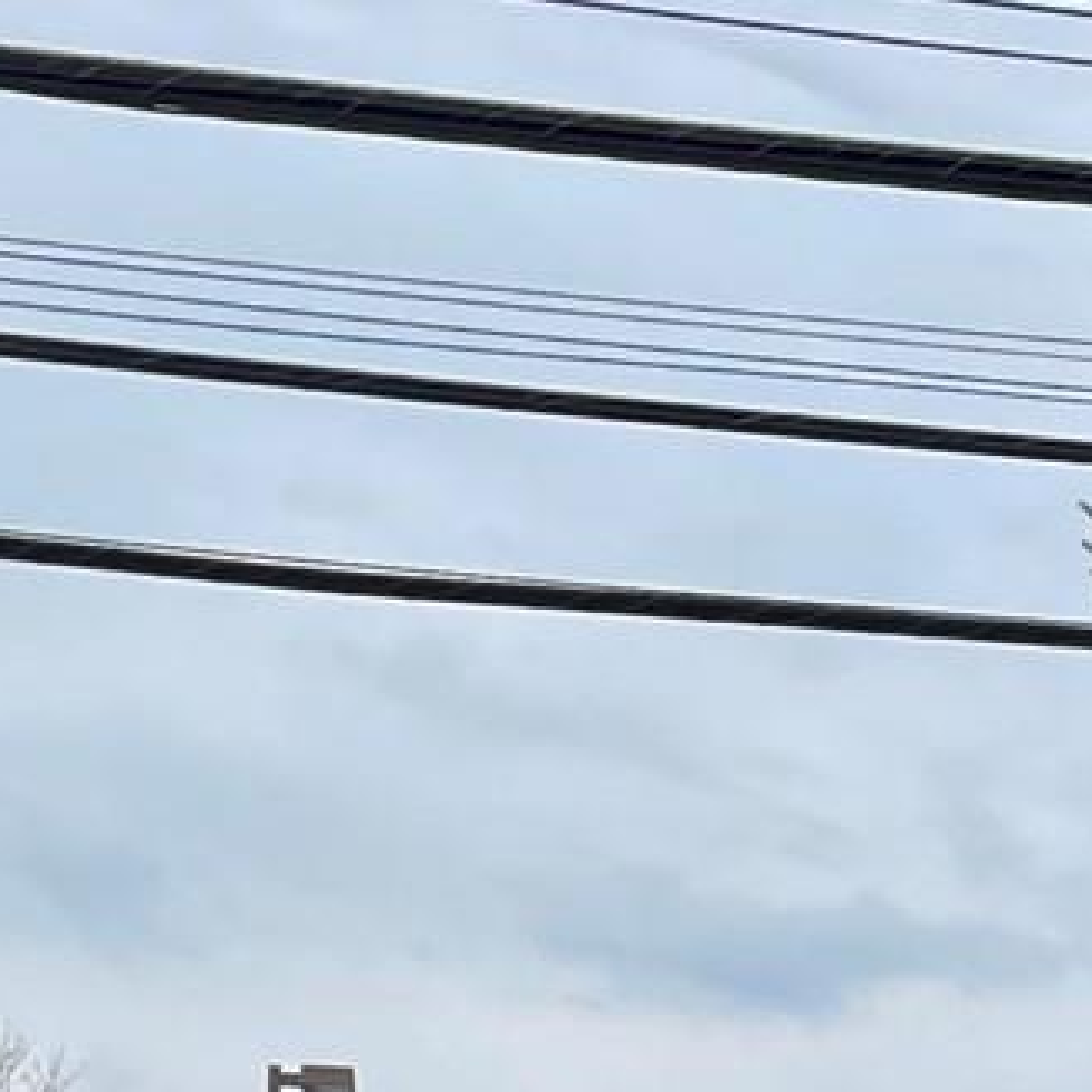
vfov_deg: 11.7
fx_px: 4961
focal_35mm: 139
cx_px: 1966
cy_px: 1926
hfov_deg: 11.6
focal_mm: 5.1
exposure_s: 1/2165
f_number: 1.6
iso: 32
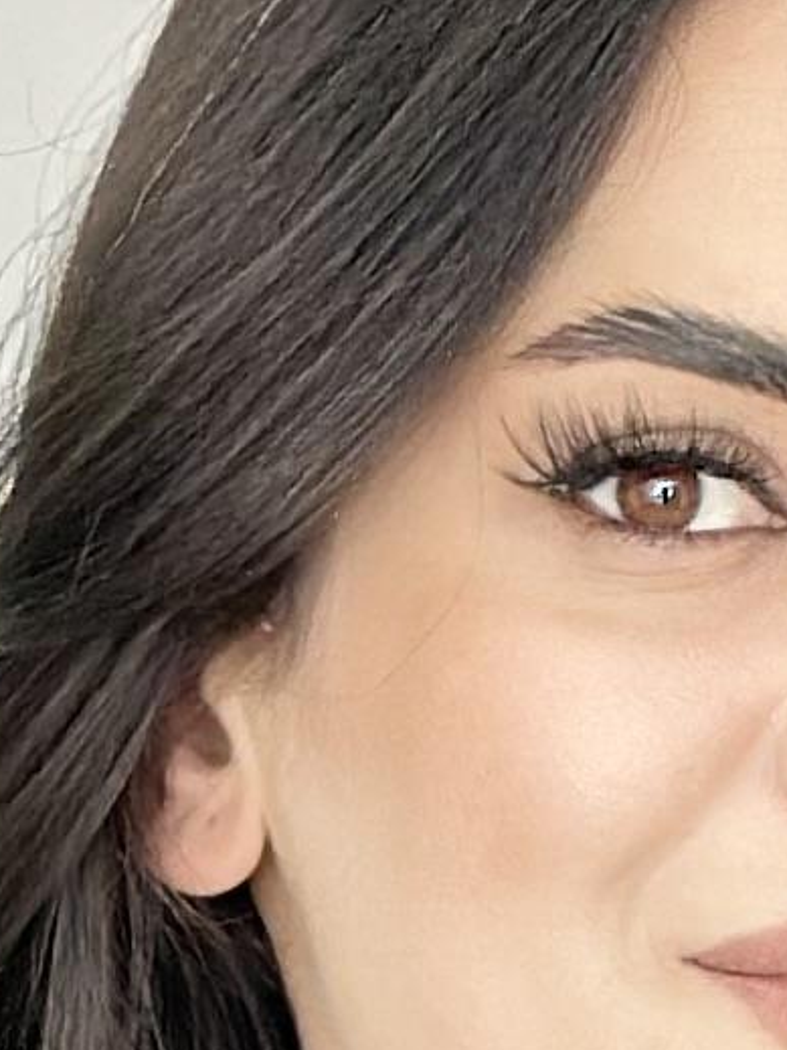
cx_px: 989
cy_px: 2713
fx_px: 11312
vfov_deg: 5.1
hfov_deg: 4.0
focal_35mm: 373
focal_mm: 6.86
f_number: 1.78
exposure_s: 1/50
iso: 64
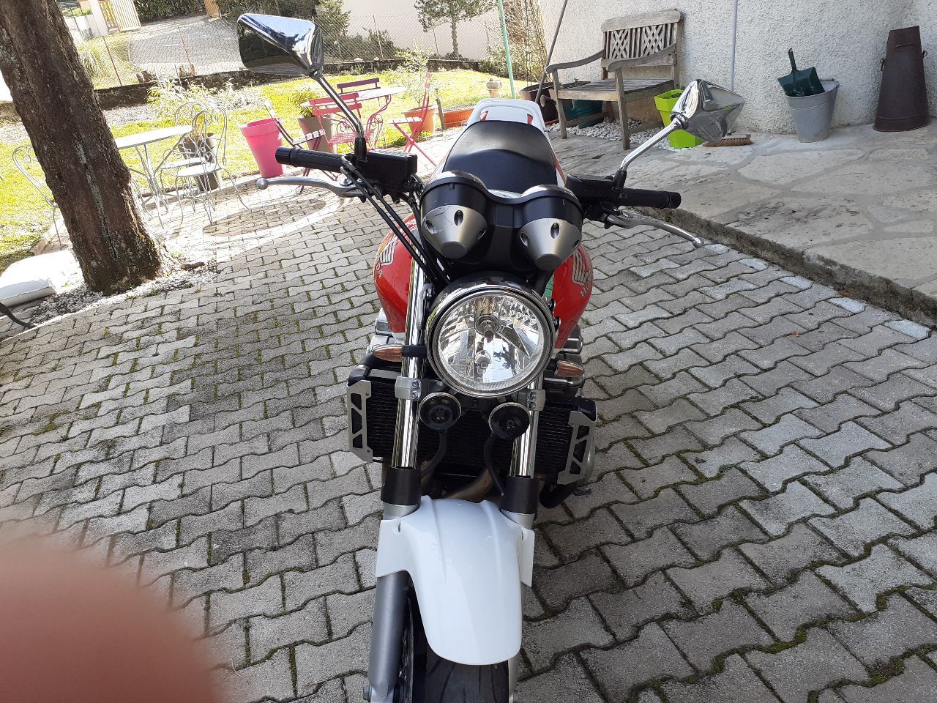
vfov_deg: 51.4
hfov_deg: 65.3
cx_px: 468
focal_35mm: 27
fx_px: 731
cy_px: 352
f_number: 1.9
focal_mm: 3.6
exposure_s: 1/196
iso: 40
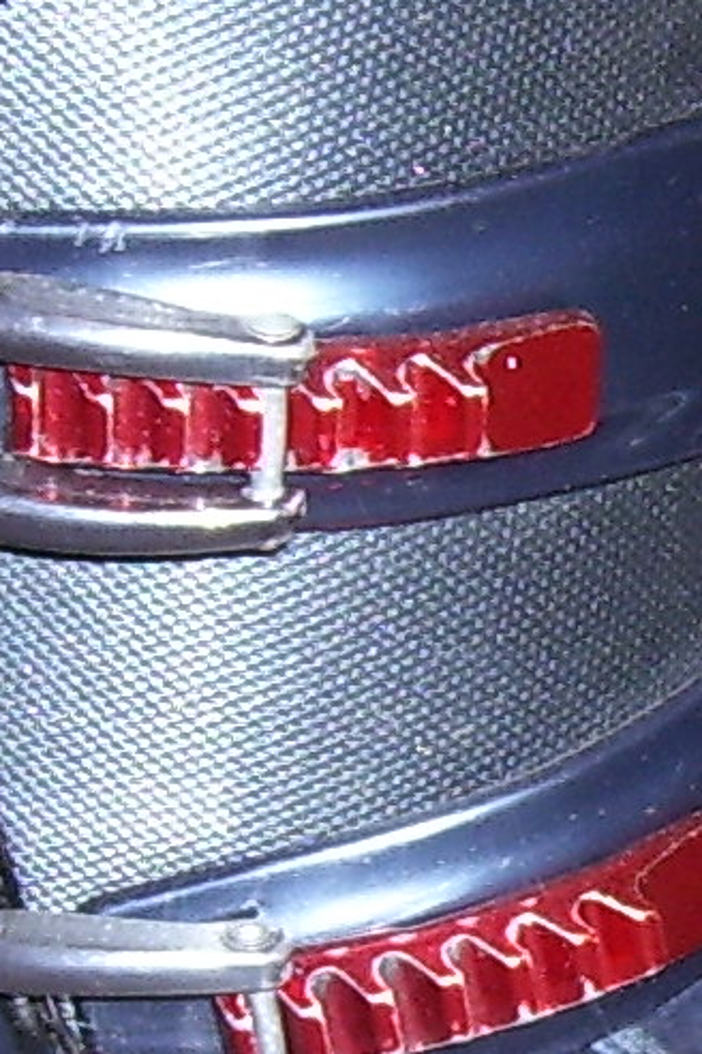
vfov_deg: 11.1
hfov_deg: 7.2
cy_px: 741
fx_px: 5411
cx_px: 1199
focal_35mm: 185
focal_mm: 5.6
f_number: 2.7
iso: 80
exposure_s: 1/60
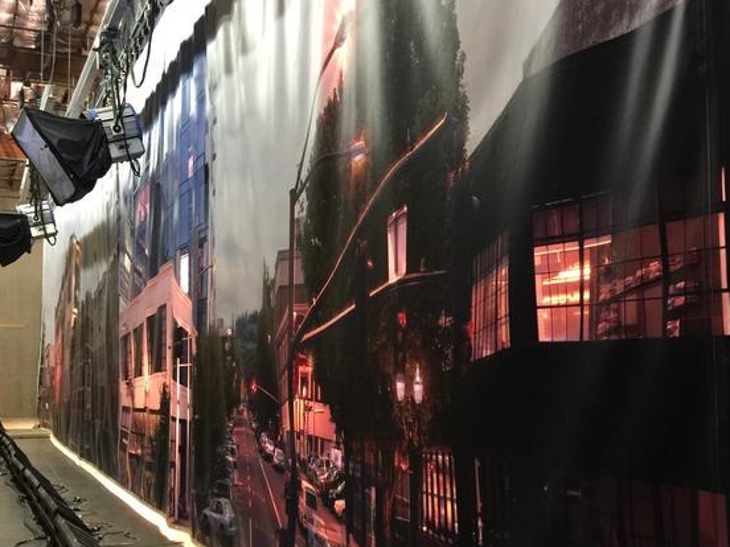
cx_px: 397
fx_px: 865
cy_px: 314
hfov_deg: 45.7
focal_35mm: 41
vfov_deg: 35.1
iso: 125
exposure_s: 1/10
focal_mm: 4.15
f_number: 2.2
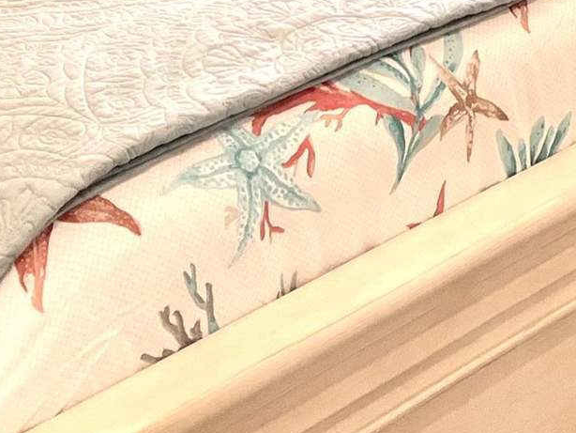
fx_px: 2164
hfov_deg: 14.3
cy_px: -359
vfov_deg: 10.7
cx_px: 831
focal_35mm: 130
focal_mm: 5.1
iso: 50
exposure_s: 1/161
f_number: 1.6
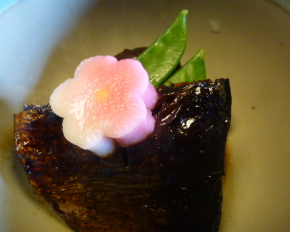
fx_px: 275
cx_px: 140
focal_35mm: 32
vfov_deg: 45.6
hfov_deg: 55.7
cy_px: 133
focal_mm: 4.5
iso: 400
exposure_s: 1/30
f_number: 3.1
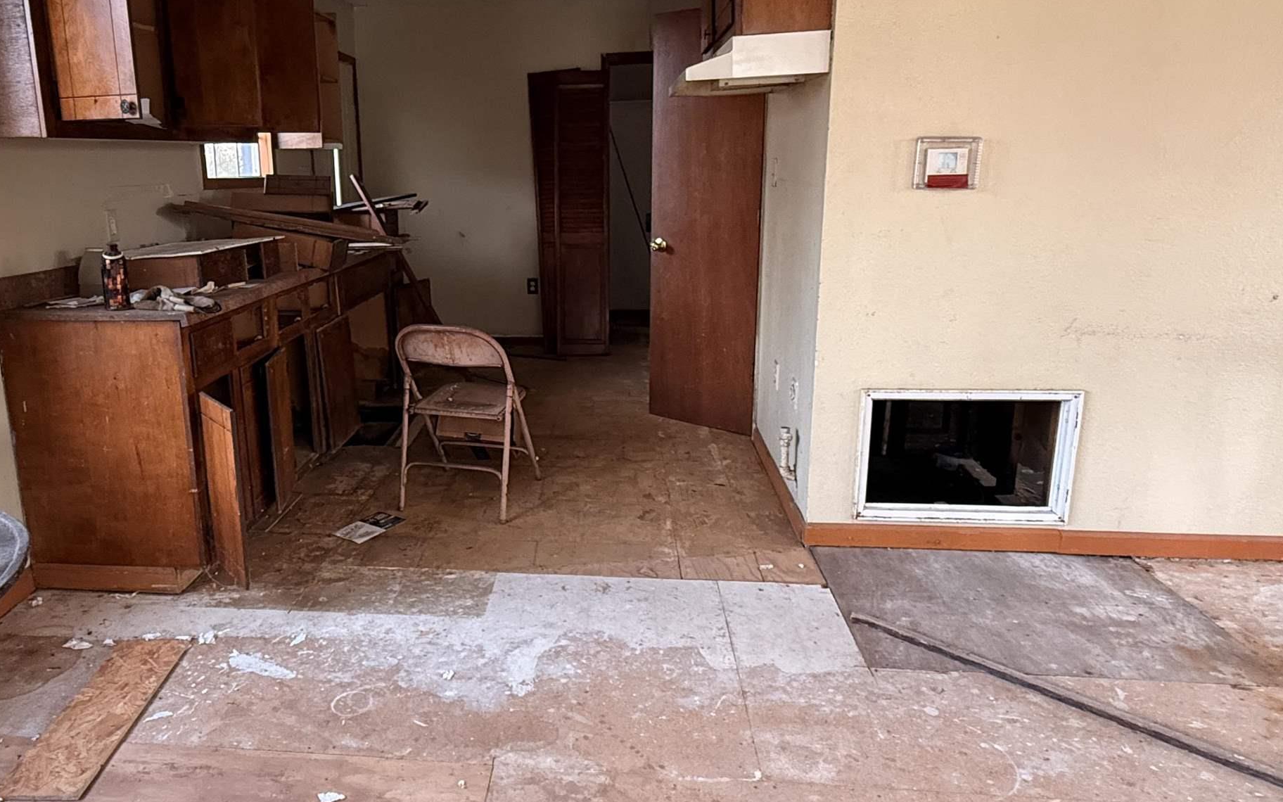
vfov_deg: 49.2
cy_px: 356
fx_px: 874
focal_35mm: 25
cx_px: 523
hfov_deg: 71.9
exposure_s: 1/75
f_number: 2.2
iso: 320
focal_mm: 2.22
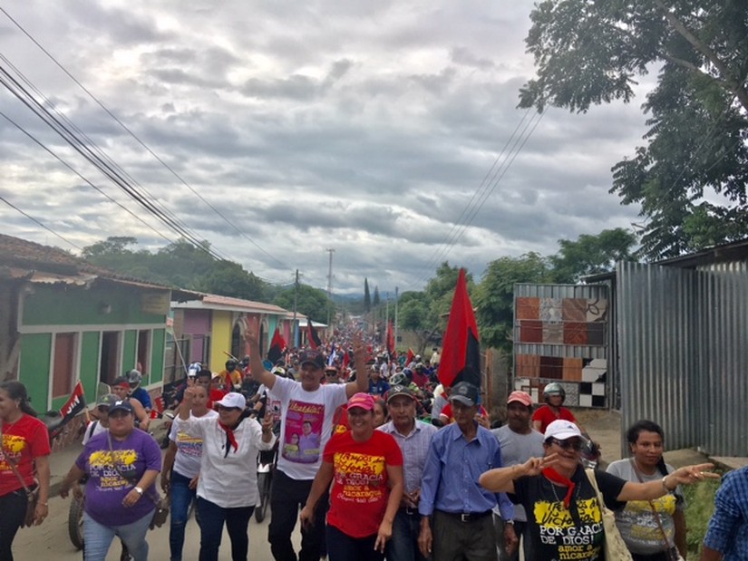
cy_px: 280
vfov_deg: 48.2
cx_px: 374
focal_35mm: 29
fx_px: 627
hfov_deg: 61.7
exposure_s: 1/2849
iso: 25
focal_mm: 4.15
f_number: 2.2
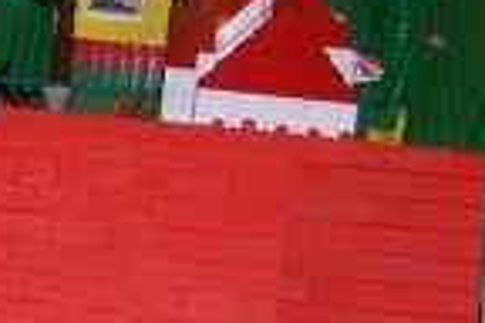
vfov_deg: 6.2
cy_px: 262
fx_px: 2964
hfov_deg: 8.6
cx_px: -640
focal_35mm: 220
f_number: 2.8
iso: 100
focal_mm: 8
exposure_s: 1/60
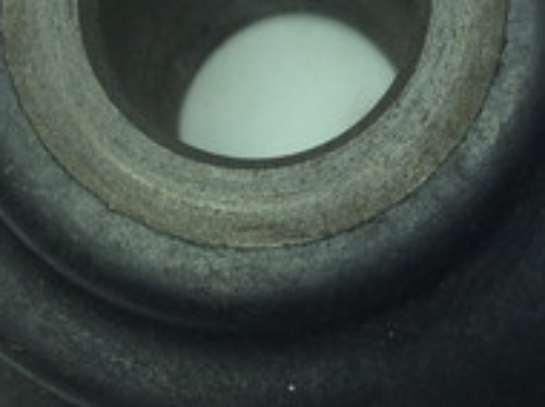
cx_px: 433
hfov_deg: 19.3
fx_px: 1588
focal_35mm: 101
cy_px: 66
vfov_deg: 14.5
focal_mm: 3.3
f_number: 2.4
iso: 32
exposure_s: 1/250
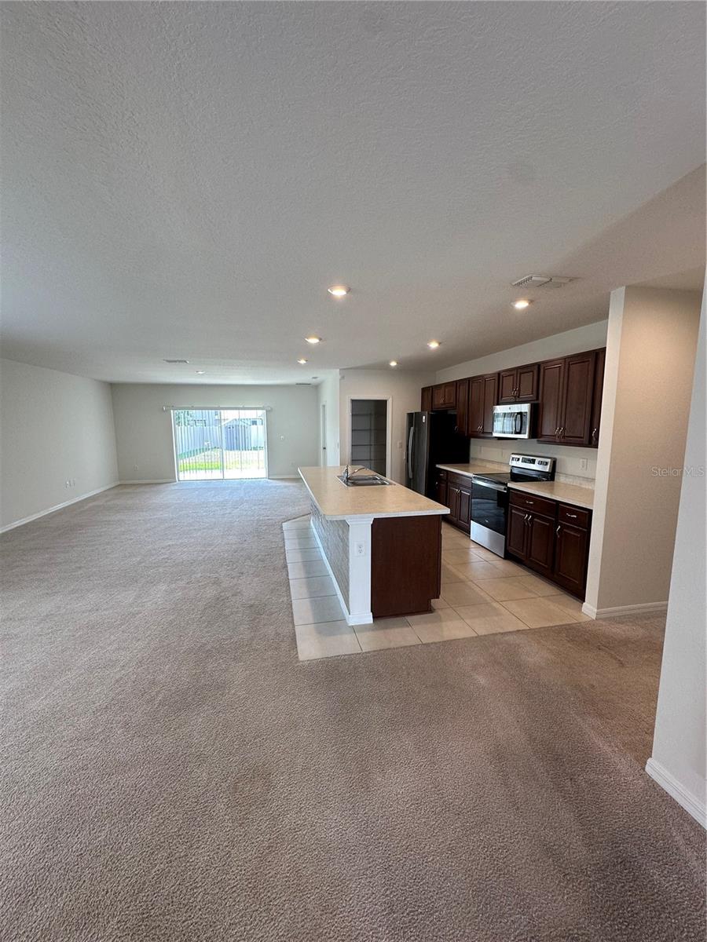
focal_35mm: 14
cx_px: 354
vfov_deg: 102.1
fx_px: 381
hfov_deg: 85.7
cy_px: 471
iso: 100
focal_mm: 2.22
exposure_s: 1/120
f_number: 2.2
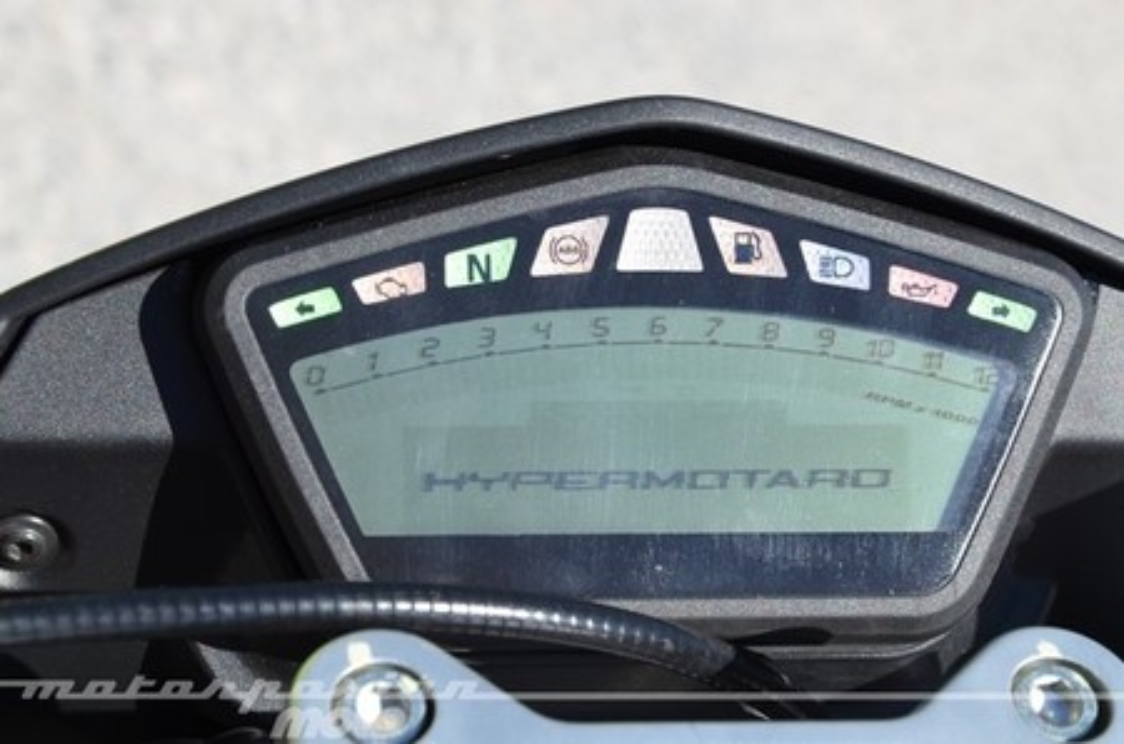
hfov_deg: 22.0
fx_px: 2897
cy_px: 372
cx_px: 562
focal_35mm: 93
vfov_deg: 14.6
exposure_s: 1/100
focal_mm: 62
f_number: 13
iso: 100
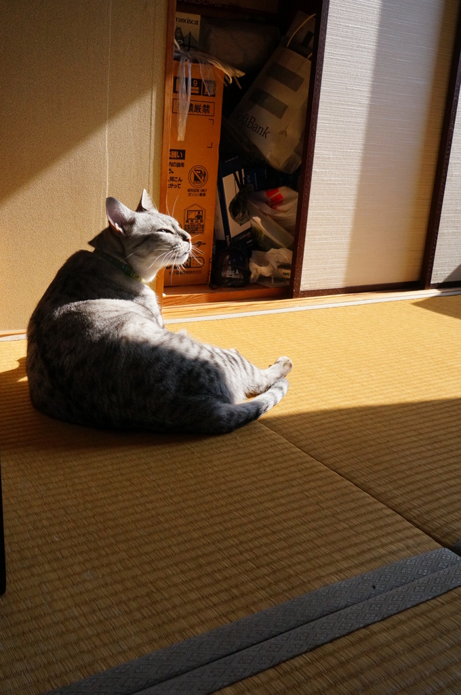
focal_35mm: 38
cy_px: 348
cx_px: 230
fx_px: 722
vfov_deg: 51.3
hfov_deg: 35.4
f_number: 11
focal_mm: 25
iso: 1600
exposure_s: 1/800
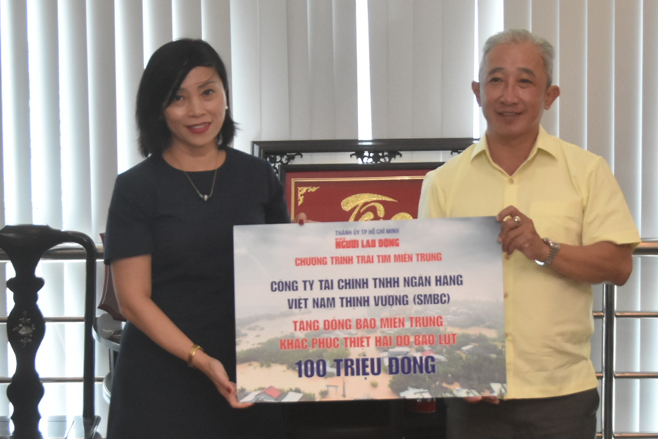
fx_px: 969
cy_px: 220
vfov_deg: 25.5
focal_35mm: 53
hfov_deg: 37.5
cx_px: 331
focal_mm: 24
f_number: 3.8
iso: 1600
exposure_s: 1/250
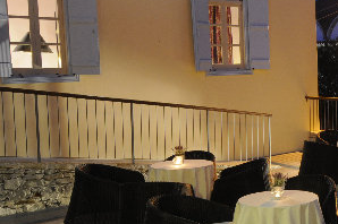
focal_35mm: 60
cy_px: 111
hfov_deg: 29.3
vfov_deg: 22.4
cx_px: 390
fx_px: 566
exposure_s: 2
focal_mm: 15
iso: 400
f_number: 8
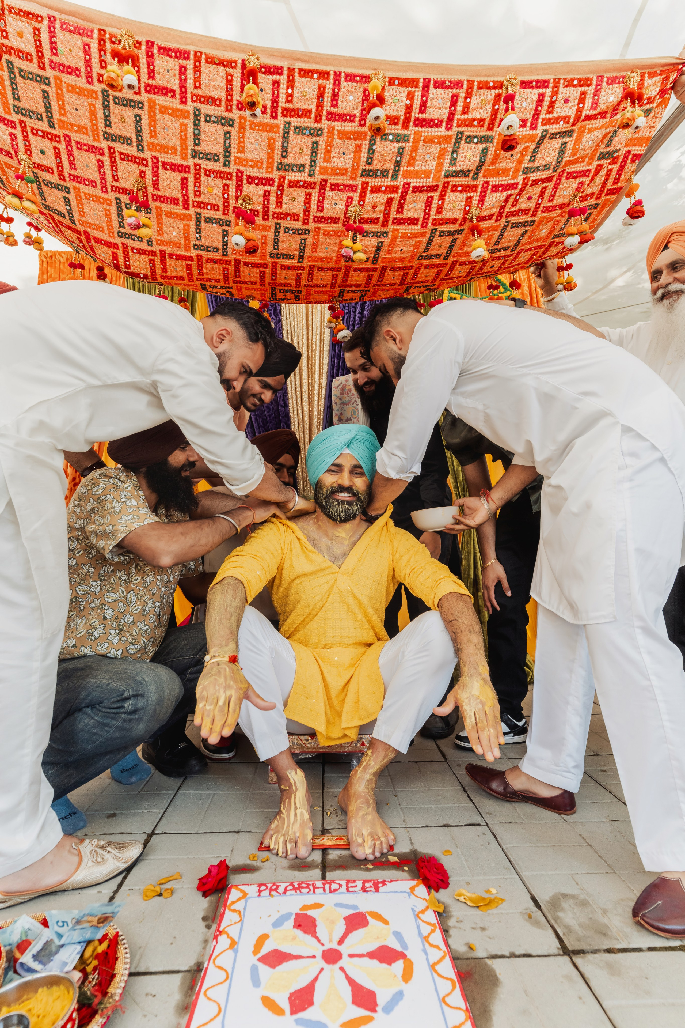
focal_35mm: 17
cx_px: 342
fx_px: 485
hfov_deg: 70.4
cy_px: 514
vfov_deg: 93.3
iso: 640
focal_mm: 17
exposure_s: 1/250
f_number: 4
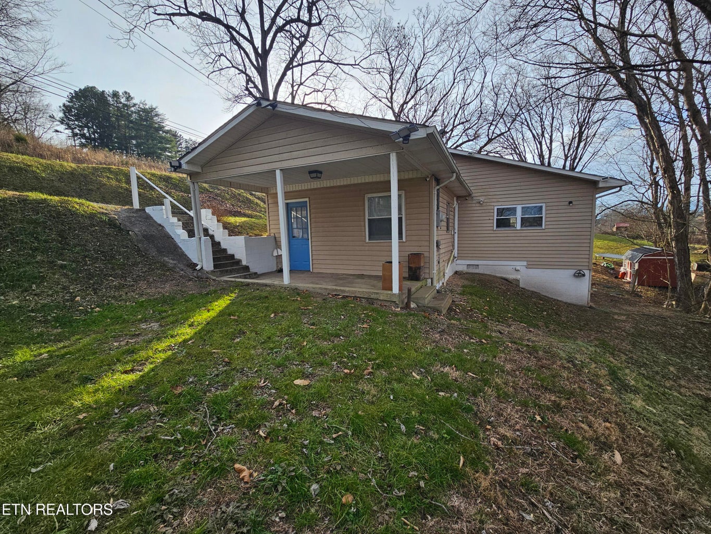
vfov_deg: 89.9
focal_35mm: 13
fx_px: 267
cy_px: 267
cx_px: 356
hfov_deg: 106.2
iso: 50
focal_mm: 2.2
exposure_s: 1/1076
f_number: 2.2
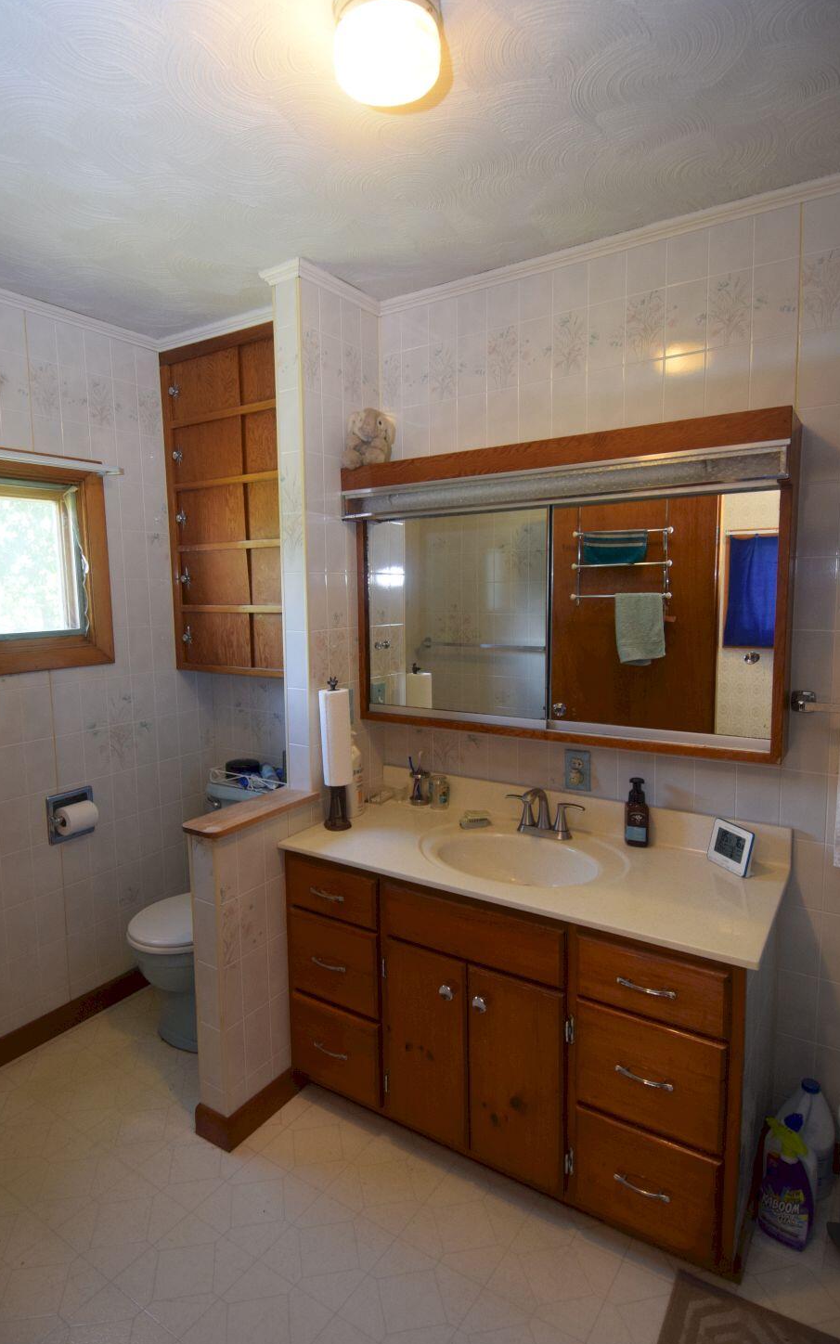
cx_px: 394
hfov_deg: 62.2
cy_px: 672
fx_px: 696
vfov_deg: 88.0
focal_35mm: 19
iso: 800
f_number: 4.5
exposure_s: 1/80
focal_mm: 12
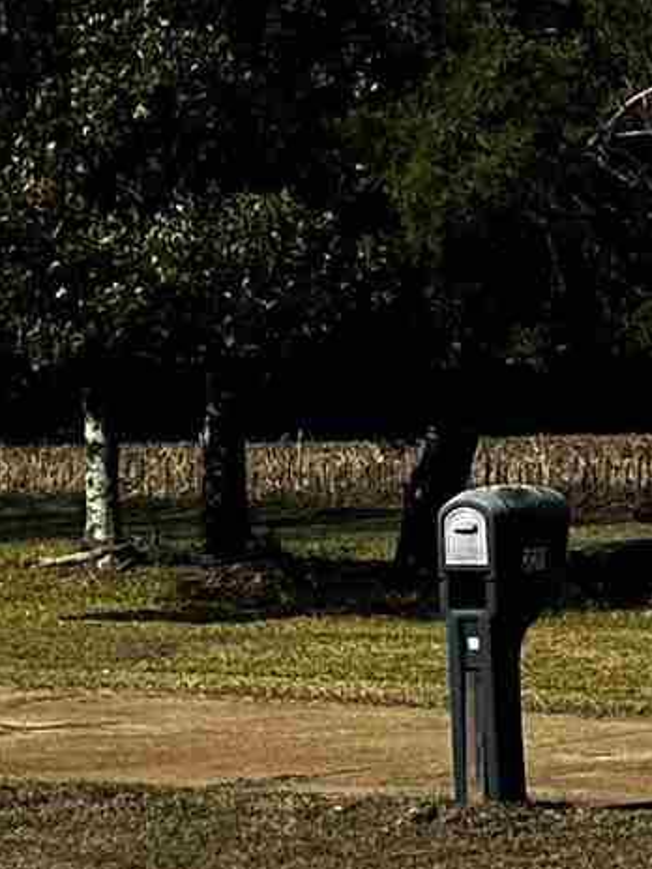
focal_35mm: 159
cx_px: 1105
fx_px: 3993
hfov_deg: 9.0
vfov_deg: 12.4
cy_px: 298
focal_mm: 6.86
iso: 80
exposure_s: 1/5000
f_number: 1.78
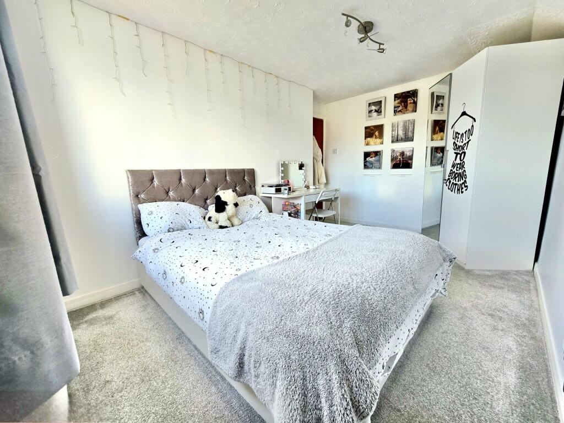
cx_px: 282
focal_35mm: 13
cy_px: 212
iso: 80
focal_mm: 2.2
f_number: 2.2
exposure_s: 1/50
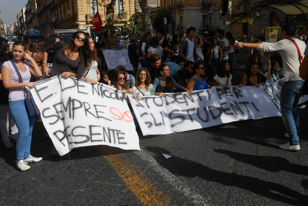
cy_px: 94
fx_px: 308
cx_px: 152
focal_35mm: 36
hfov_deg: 53.1
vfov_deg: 36.9
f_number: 3.9
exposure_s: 1/1250
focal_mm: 6
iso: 80
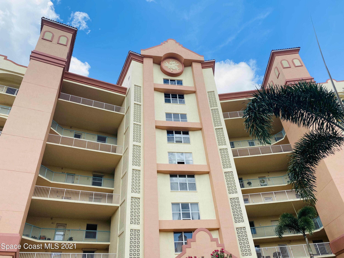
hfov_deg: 67.3
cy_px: 129
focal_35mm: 26
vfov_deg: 53.1
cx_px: 172
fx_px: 258
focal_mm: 4.25
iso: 32
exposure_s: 1/1330
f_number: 1.8
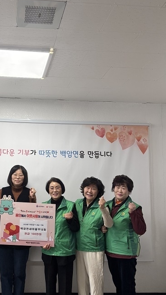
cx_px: 34
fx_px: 274
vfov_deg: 56.6
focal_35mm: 35
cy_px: 148
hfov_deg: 32.8
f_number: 1.6
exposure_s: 1/159
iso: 125
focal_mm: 5.96
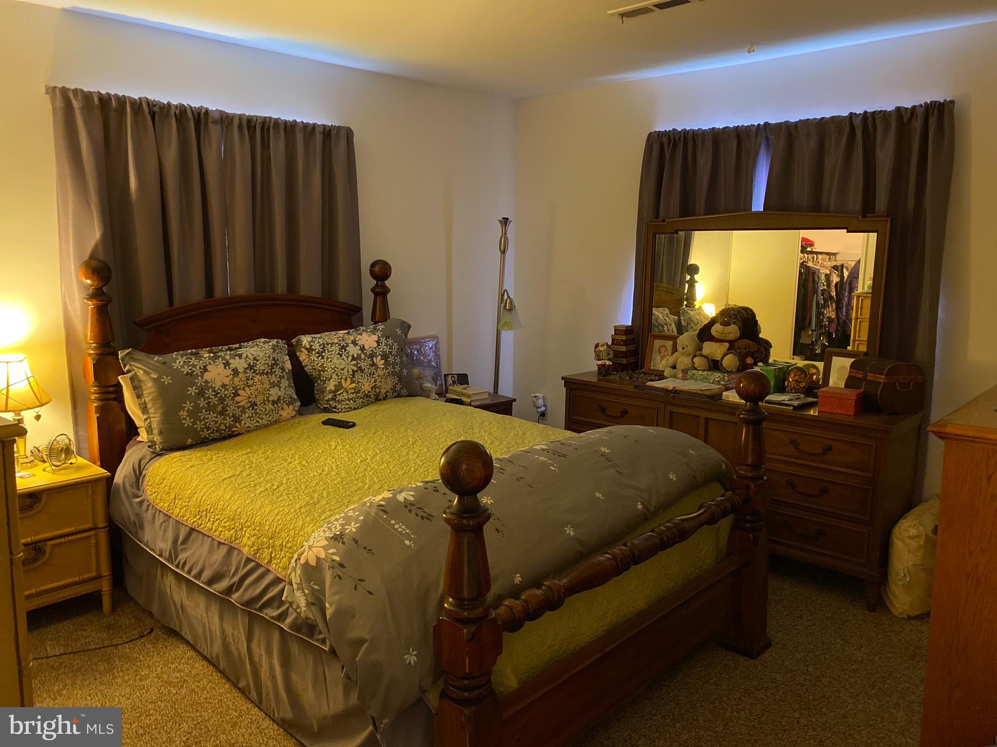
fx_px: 749
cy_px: 374
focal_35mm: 26
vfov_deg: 53.1
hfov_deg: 67.3
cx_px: 498
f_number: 1.8
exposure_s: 1/30
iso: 800
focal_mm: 4.25
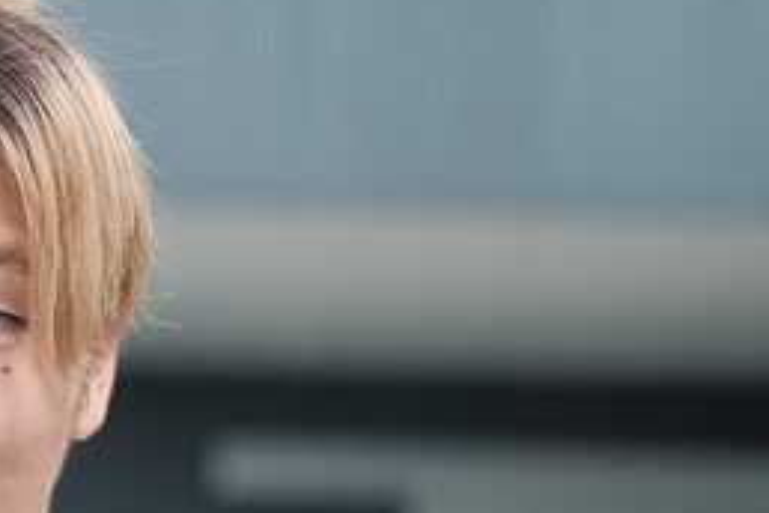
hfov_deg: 9.7
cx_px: -176
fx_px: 4464
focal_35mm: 209
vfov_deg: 6.6
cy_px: 435
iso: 320
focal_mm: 50
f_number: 2
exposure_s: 1/4000
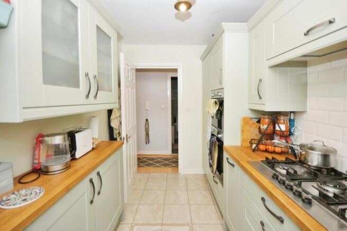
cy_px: 116
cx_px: 174
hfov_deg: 100.4
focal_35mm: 15
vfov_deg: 77.2
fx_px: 144
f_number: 5
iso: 200
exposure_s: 1/60
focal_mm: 10
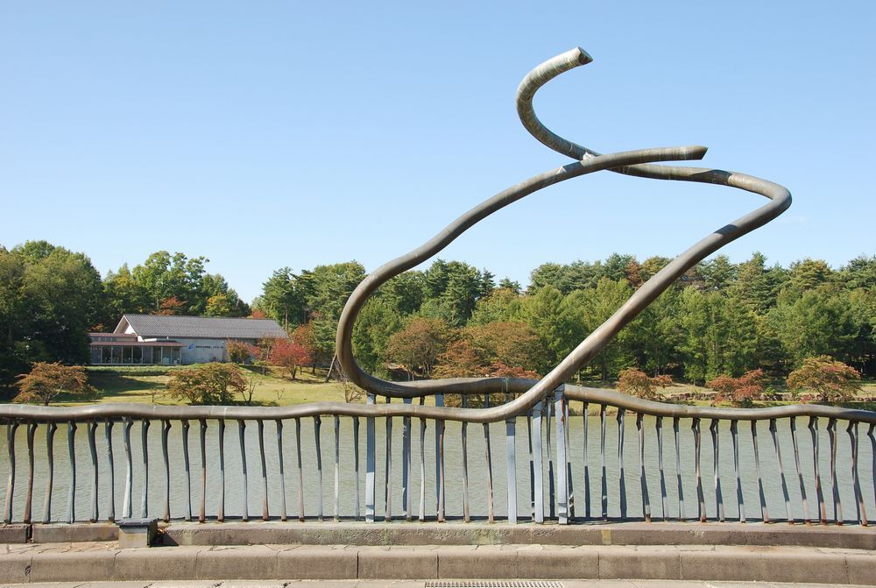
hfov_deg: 42.2
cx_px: 438
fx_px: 1134
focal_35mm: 46
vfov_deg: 29.1
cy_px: 294
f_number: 9.5
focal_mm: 31
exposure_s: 1/180
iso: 200
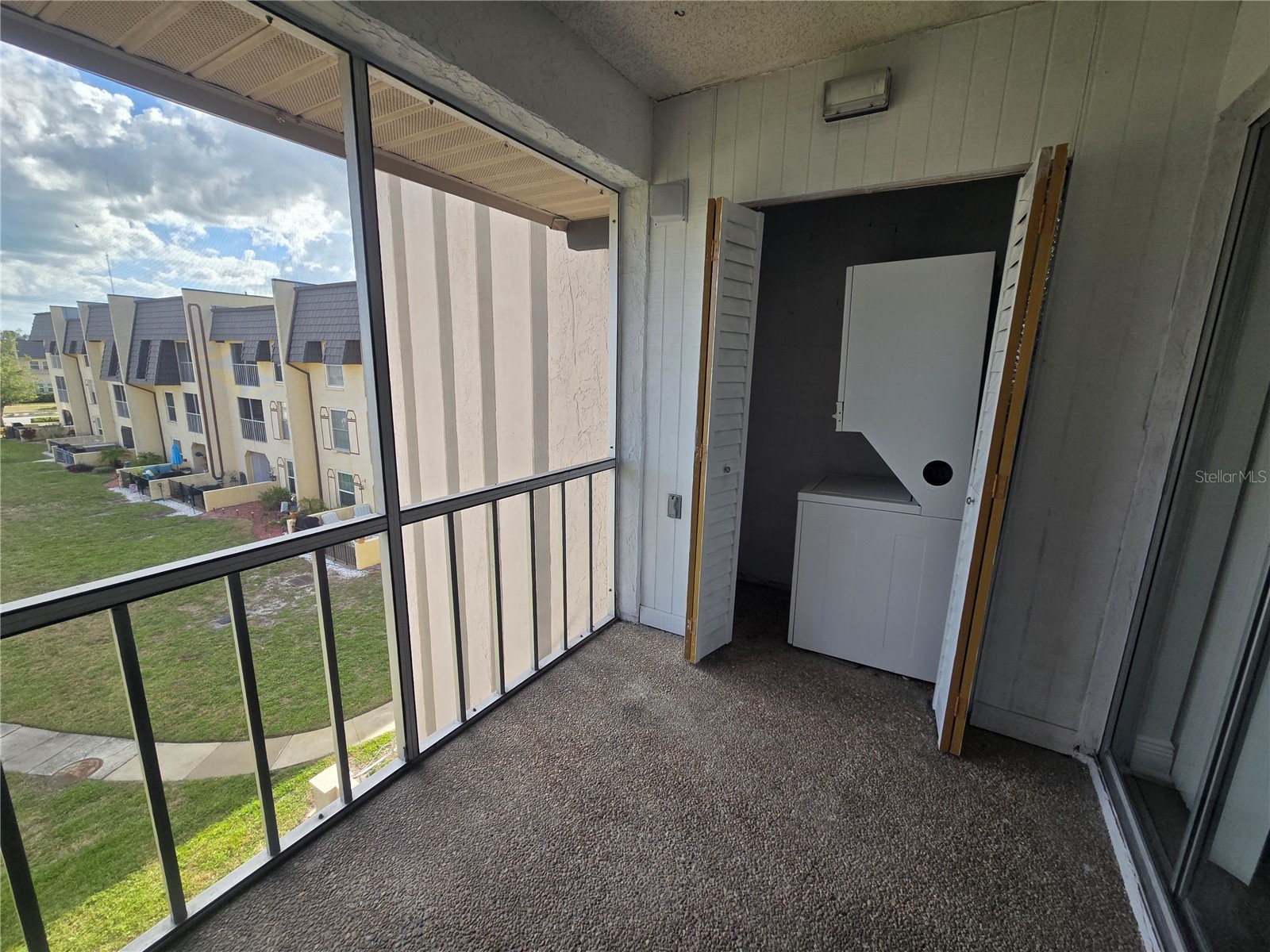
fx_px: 477
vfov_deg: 89.9
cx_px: 635
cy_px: 476
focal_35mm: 13
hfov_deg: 106.2
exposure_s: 1/446
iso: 50
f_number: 2.2
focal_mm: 2.2
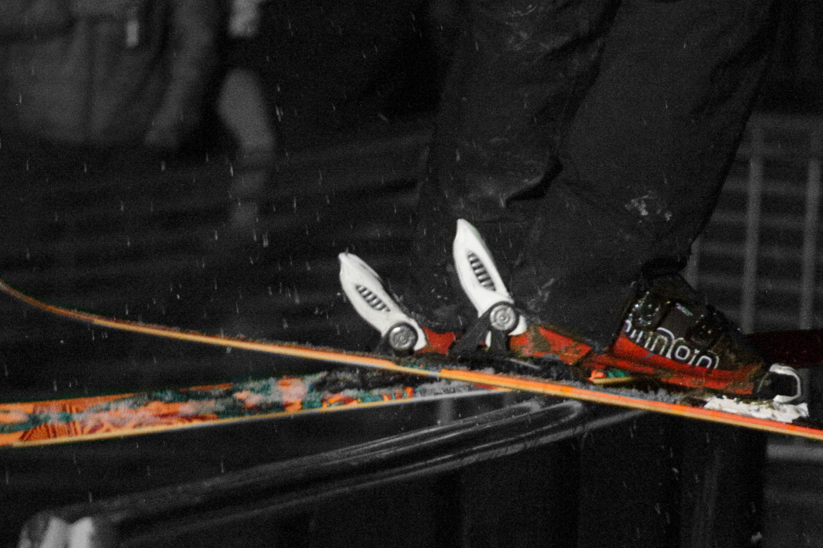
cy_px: 440
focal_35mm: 498
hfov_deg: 4.1
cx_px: 557
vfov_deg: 2.8
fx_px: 11375
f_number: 6.3
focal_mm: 200
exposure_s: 1/250
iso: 12800
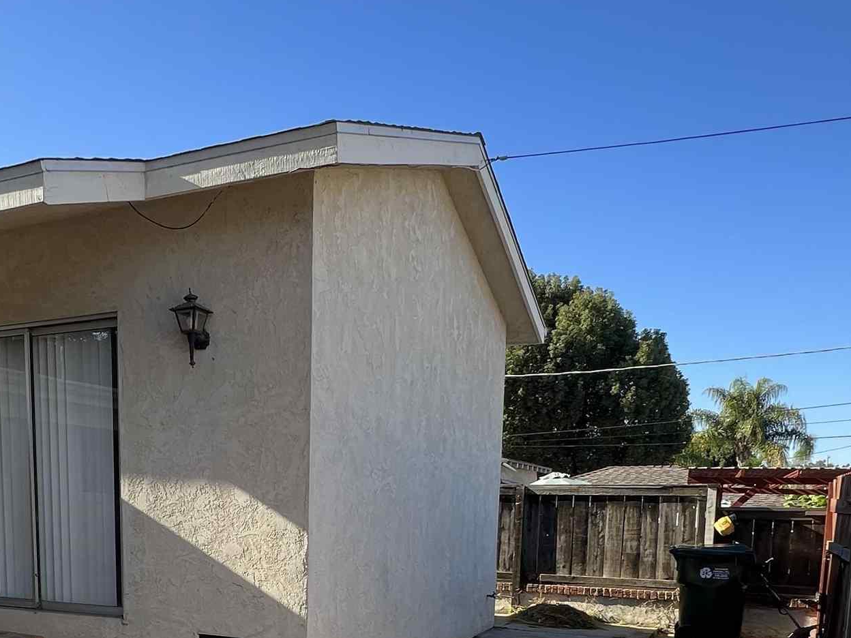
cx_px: 309
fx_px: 787
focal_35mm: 32
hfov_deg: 56.0
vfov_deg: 39.7
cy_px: 615
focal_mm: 1.57
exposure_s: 1/289
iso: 32
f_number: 1.8
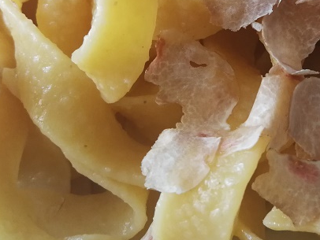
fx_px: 536
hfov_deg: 32.8
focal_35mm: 58
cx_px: 223
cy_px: 8
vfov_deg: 24.3
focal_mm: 3.95
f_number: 2.2
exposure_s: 1/33.3
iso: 250
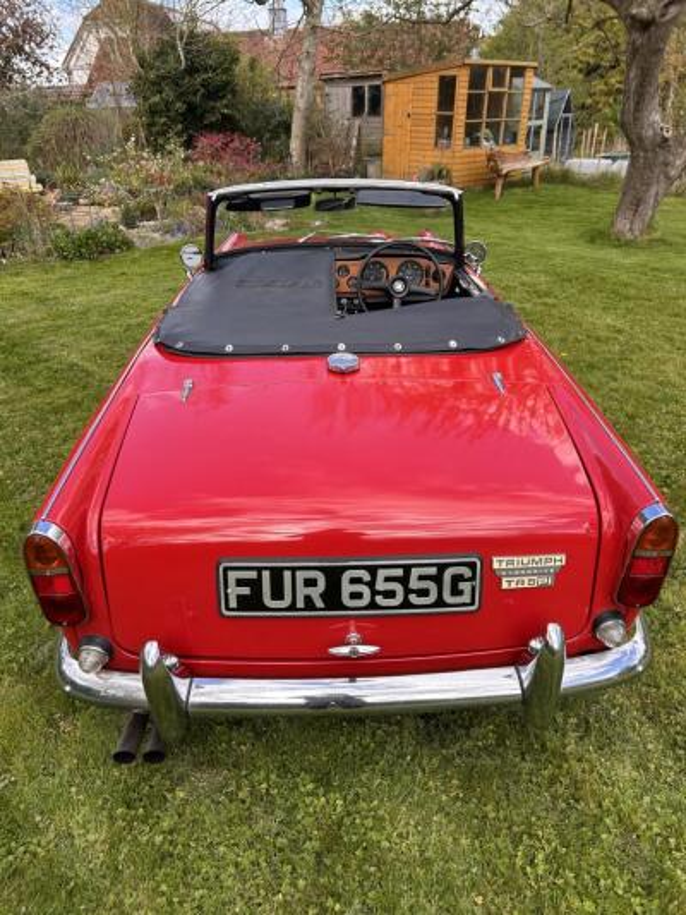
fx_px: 687
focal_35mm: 26
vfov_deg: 67.3
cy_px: 458
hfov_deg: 53.1
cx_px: 343
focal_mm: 5.7
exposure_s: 1/758
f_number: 1.5
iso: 50
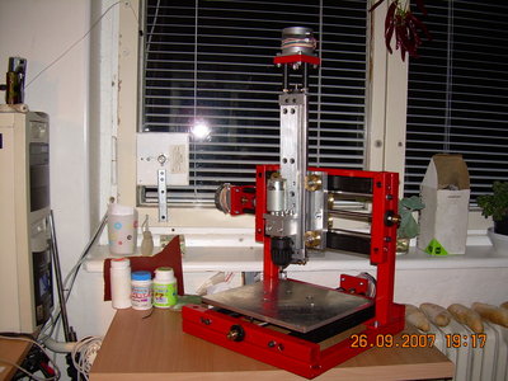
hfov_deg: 49.0
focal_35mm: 38
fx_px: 558
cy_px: 190
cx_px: 254
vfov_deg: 37.7
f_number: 2.8
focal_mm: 6.3
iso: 50
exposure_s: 1/60
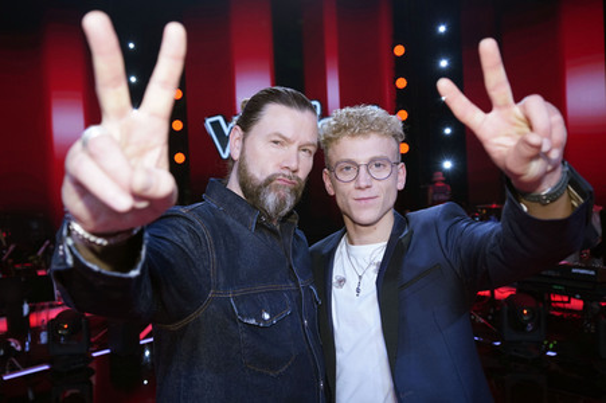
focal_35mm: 28
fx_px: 471
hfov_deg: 65.5
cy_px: 202
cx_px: 303
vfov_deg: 46.3
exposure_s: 1/125
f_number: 4.5
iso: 1600
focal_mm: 28
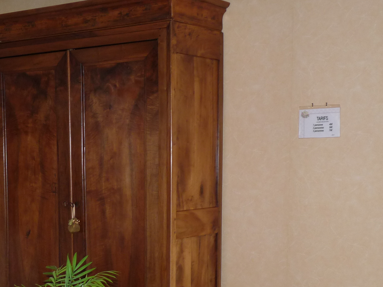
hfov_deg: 27.3
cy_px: 269
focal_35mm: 70
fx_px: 774
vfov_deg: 20.5
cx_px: 90
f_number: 3
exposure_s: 1/30
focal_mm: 6
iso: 160
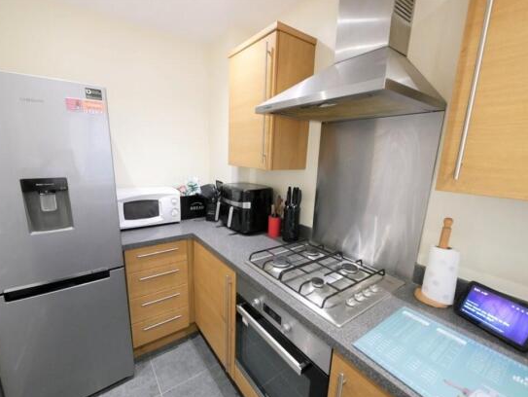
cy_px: 209
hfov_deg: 98.1
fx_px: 229
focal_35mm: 15
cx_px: 253
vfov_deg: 81.7
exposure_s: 1/60
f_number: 4
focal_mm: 7
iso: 2500
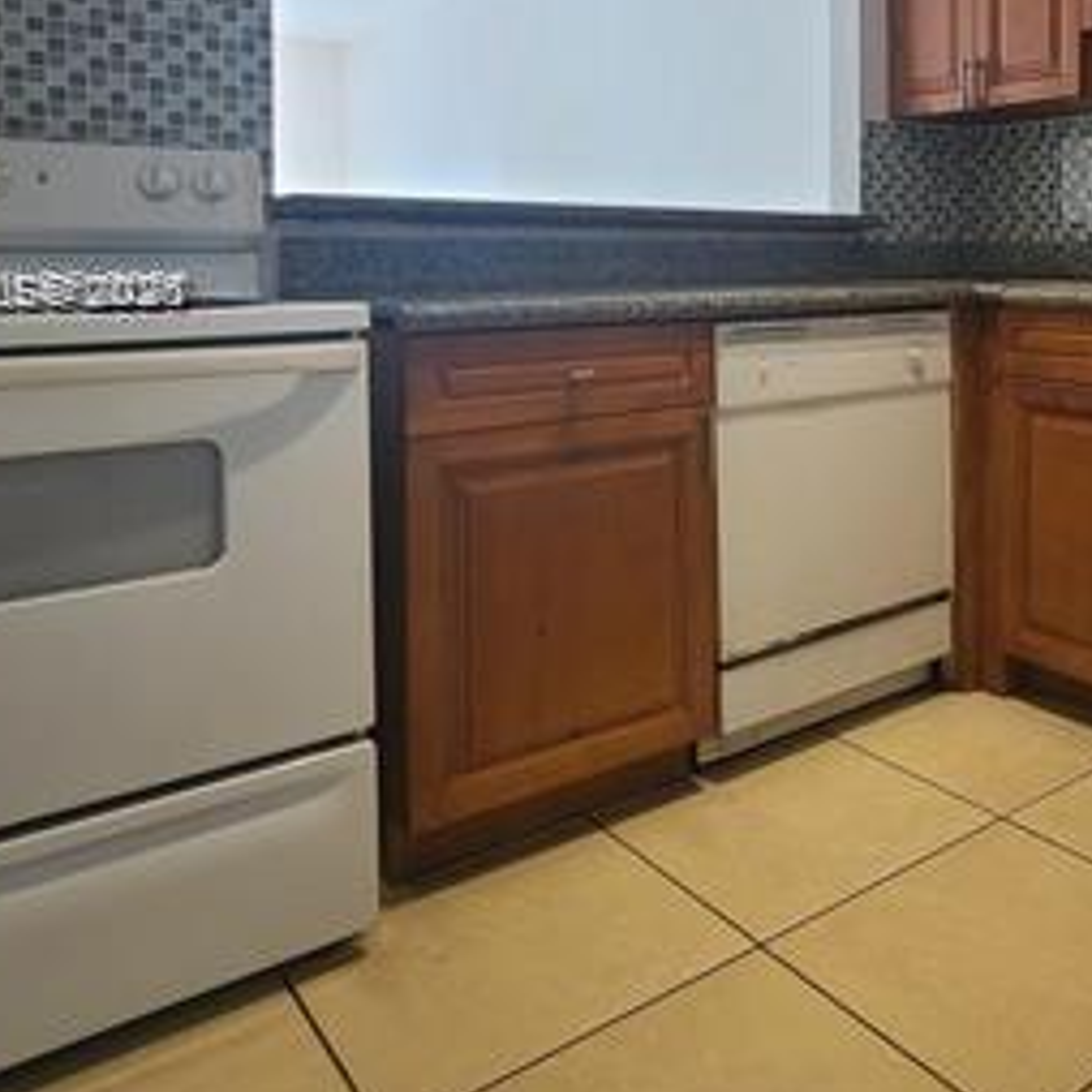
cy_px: 292
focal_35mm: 29
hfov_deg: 49.8
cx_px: 972
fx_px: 1035
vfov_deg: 53.5
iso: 100
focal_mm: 2.2
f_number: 2.2
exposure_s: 1/119
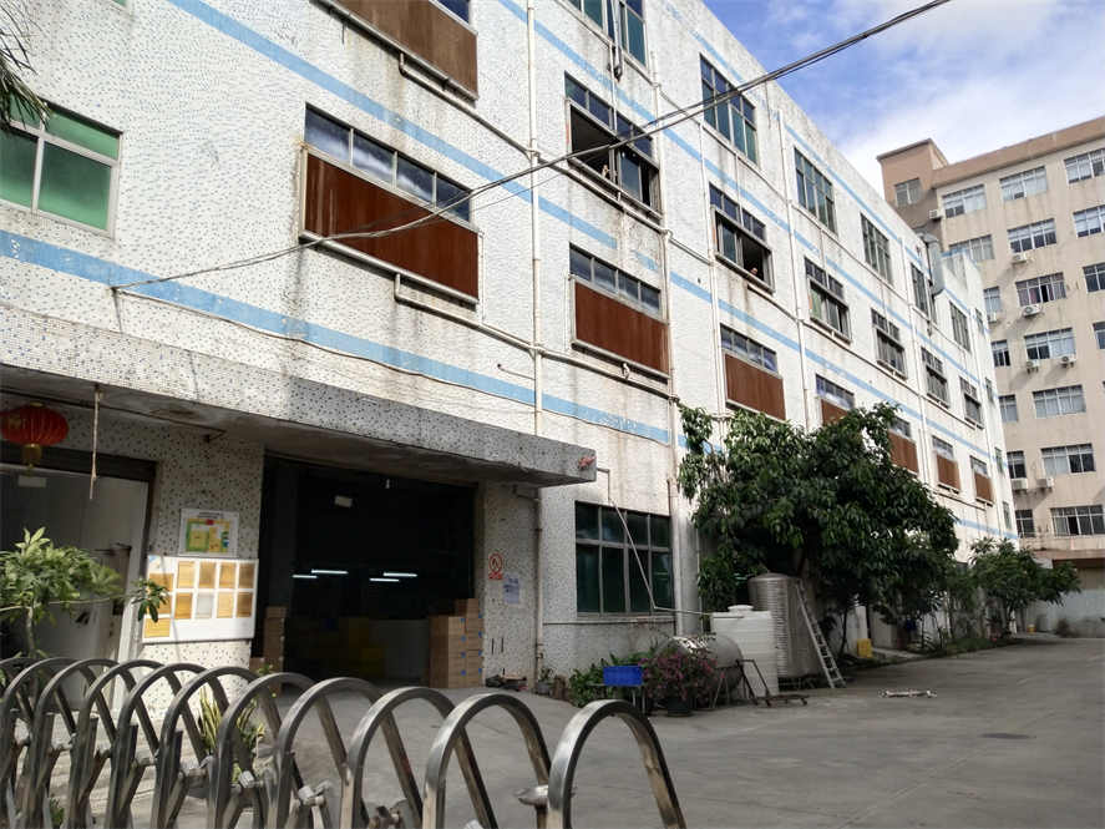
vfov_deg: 46.8
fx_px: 958
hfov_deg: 60.0
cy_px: 414
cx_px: 552
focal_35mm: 30
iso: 50
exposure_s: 1/1575
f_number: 1.8
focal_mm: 3.95
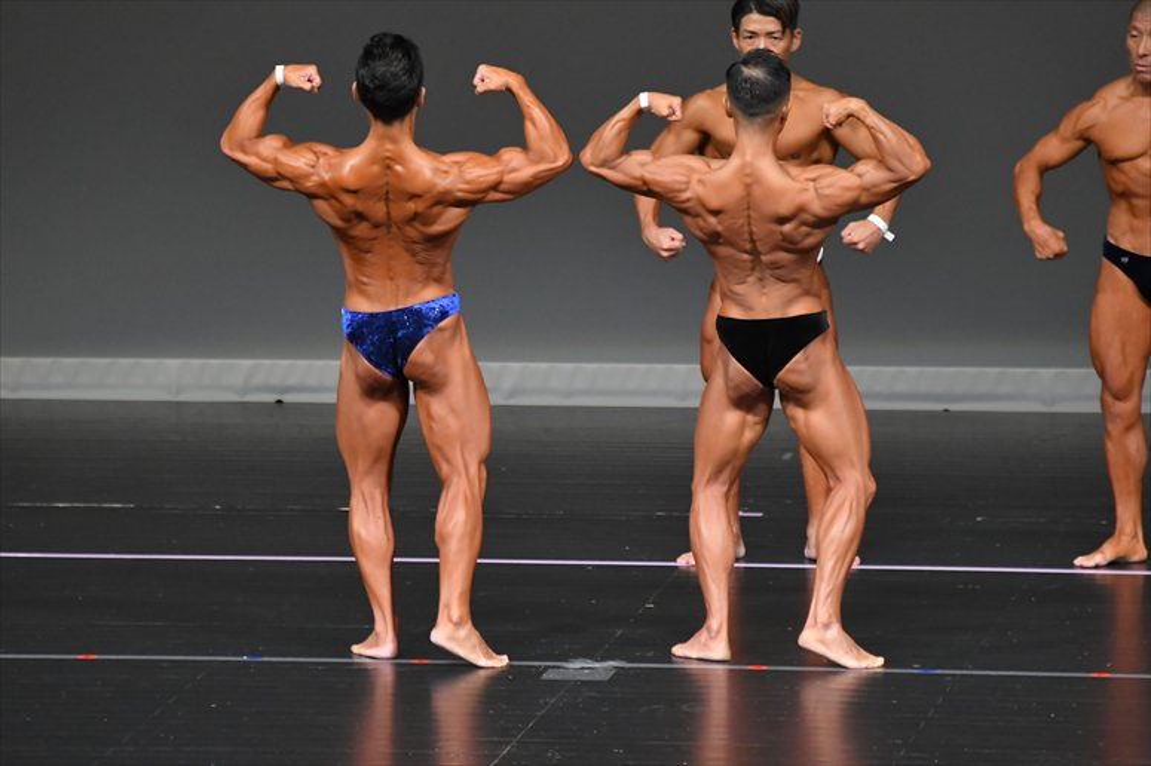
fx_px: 11025
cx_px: 576
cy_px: 383
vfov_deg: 4.0
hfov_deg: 6.0
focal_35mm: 345
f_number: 5.6
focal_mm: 230
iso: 4000
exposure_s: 1/400
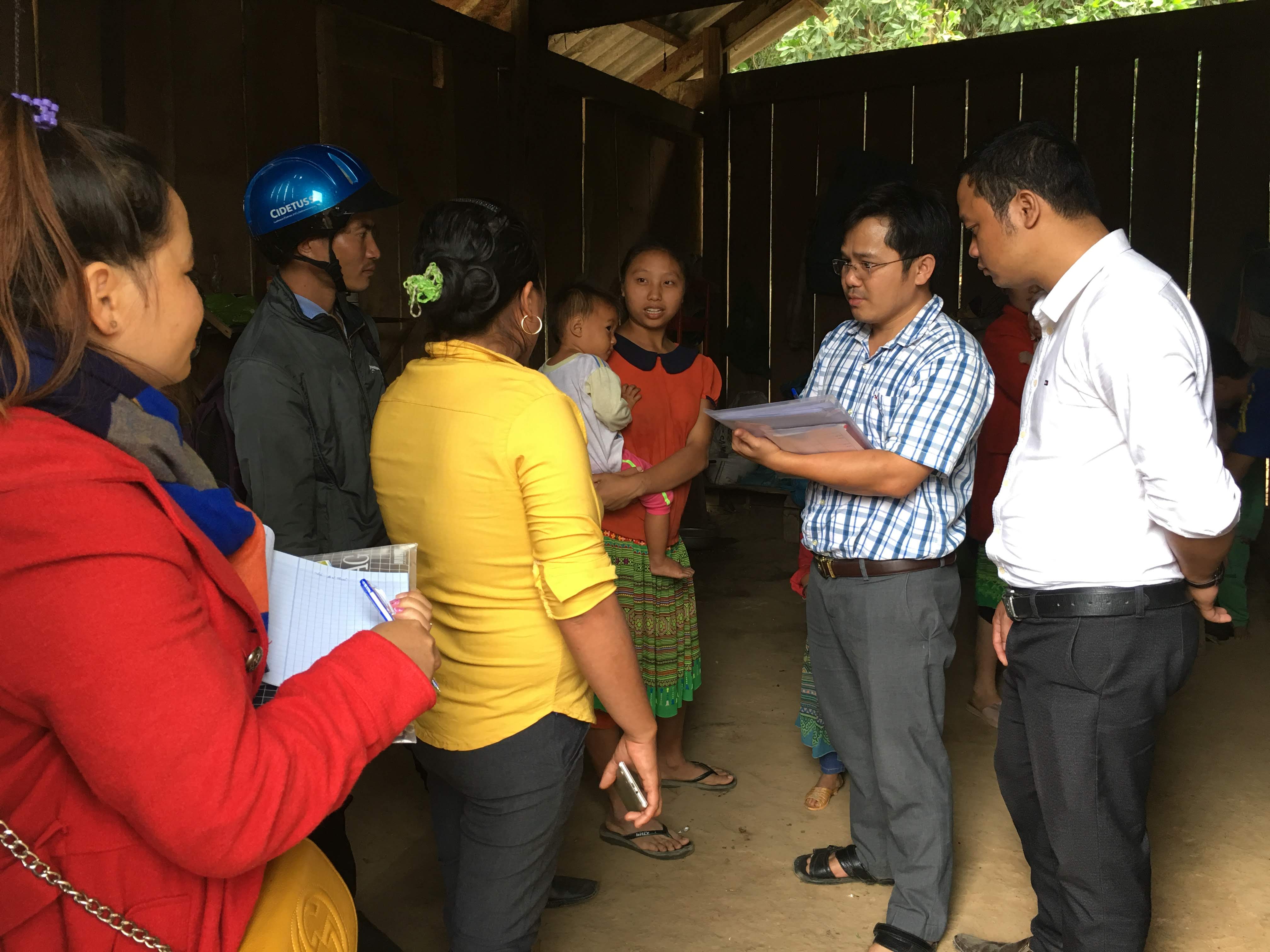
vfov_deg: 48.2
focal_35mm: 29
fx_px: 1064
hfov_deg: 61.7
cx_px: 635
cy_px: 476
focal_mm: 4.15
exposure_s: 1/17
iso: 40
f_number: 2.2
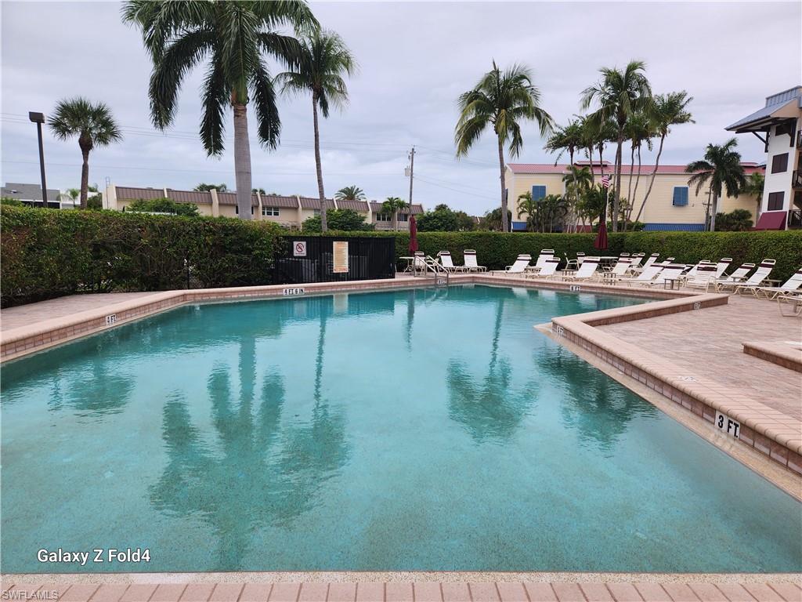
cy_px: 301
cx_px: 401
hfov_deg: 73.9
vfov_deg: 58.9
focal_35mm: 23
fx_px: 533
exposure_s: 1/688
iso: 20
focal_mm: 5.4
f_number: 1.8
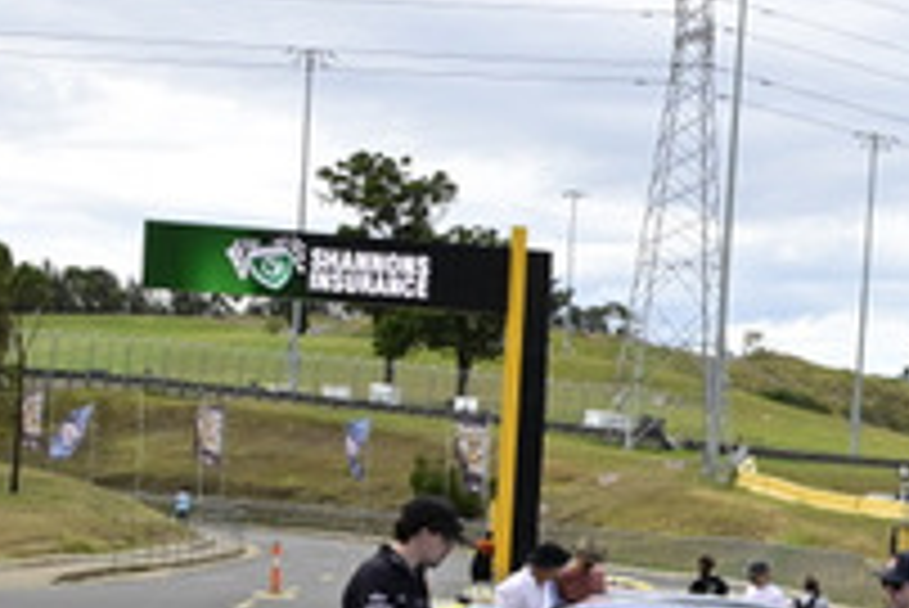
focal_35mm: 119
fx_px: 3007
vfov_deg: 11.4
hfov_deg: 16.3
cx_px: 1152
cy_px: 676
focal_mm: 20
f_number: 11
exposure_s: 1/250
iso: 500
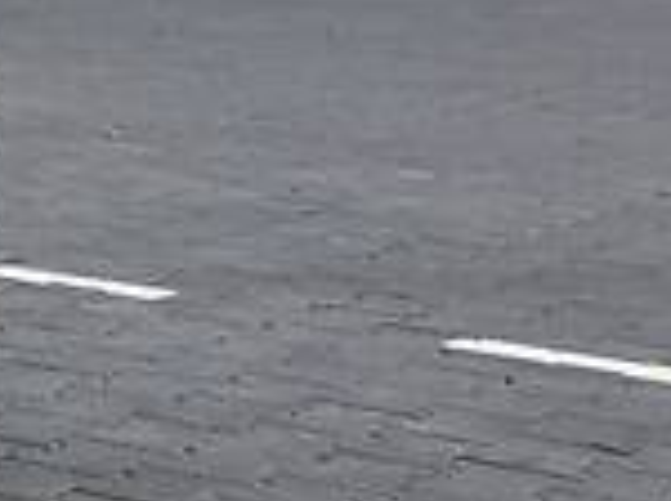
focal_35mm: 155
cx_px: -783
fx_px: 3000
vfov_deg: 9.4
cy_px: -183
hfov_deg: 11.2
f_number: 2.2
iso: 25
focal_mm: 4.2
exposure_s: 1/894
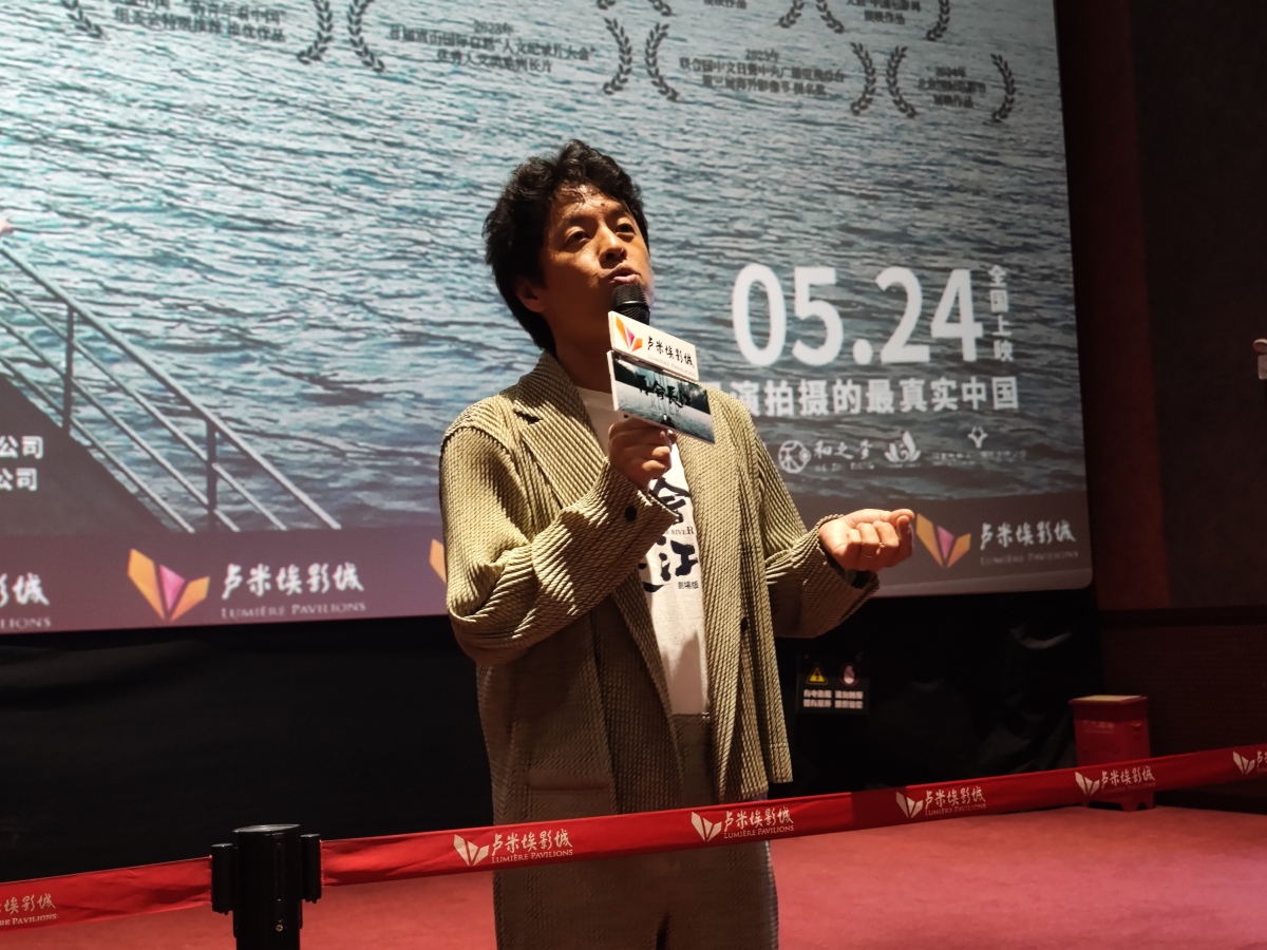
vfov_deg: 58.9
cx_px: 634
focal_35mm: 23
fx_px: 842
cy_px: 475
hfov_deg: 73.9
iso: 711
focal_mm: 8.7
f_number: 1.9
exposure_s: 1/25
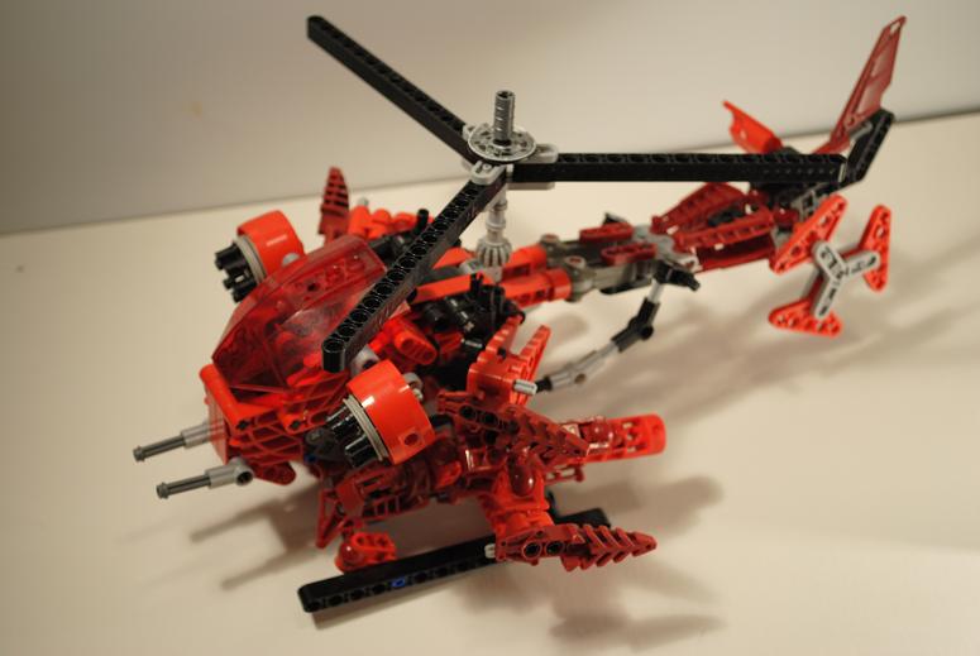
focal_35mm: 60
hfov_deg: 33.4
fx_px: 1635
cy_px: 328
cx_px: 490
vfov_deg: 22.7
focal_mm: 40
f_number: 5.3
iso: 200
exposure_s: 1/20
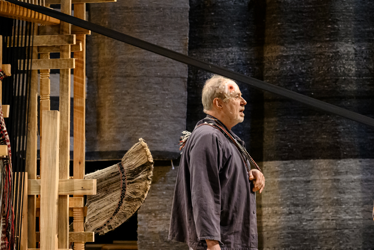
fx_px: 1693
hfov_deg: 12.5
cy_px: 186
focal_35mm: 163
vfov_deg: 8.4
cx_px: 327
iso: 5000
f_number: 4
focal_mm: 85
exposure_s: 1/250
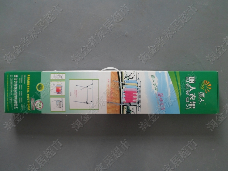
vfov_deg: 51.3
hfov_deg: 65.4
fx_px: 178
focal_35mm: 27
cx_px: 114
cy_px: 86
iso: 160
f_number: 3.3
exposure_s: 1/30
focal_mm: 4.9
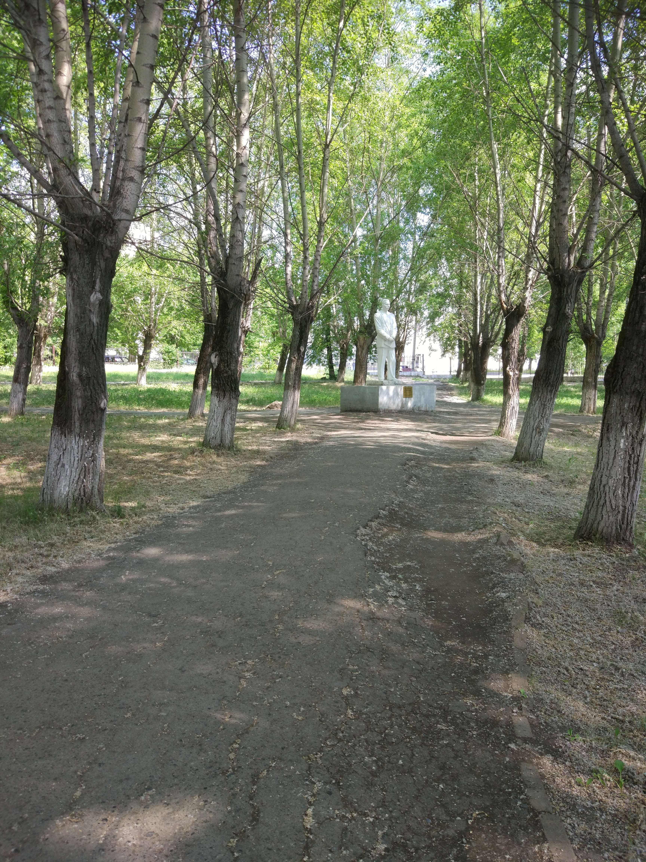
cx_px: 323
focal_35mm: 28
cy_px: 431
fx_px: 697
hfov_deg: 49.7
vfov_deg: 63.4
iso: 100
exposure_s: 1/117
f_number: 2
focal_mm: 4.26
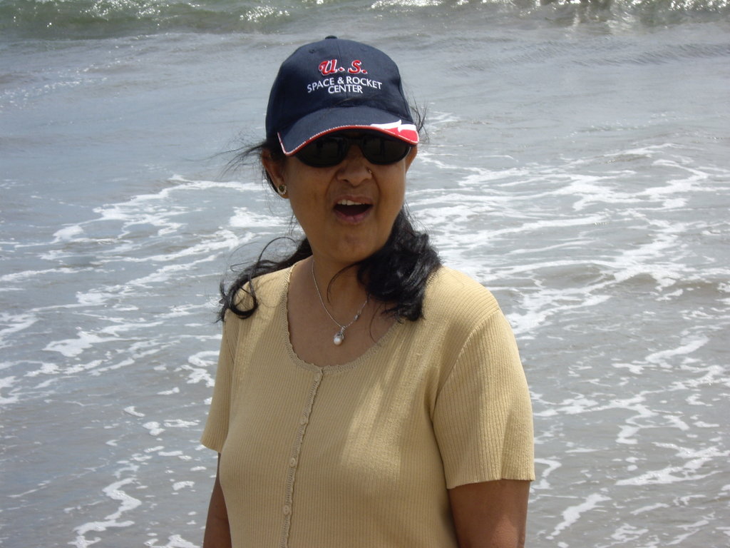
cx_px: 365
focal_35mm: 94
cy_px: 274
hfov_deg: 20.9
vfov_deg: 15.7
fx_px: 1982
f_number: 7.4
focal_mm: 15.3
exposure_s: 1/160
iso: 50
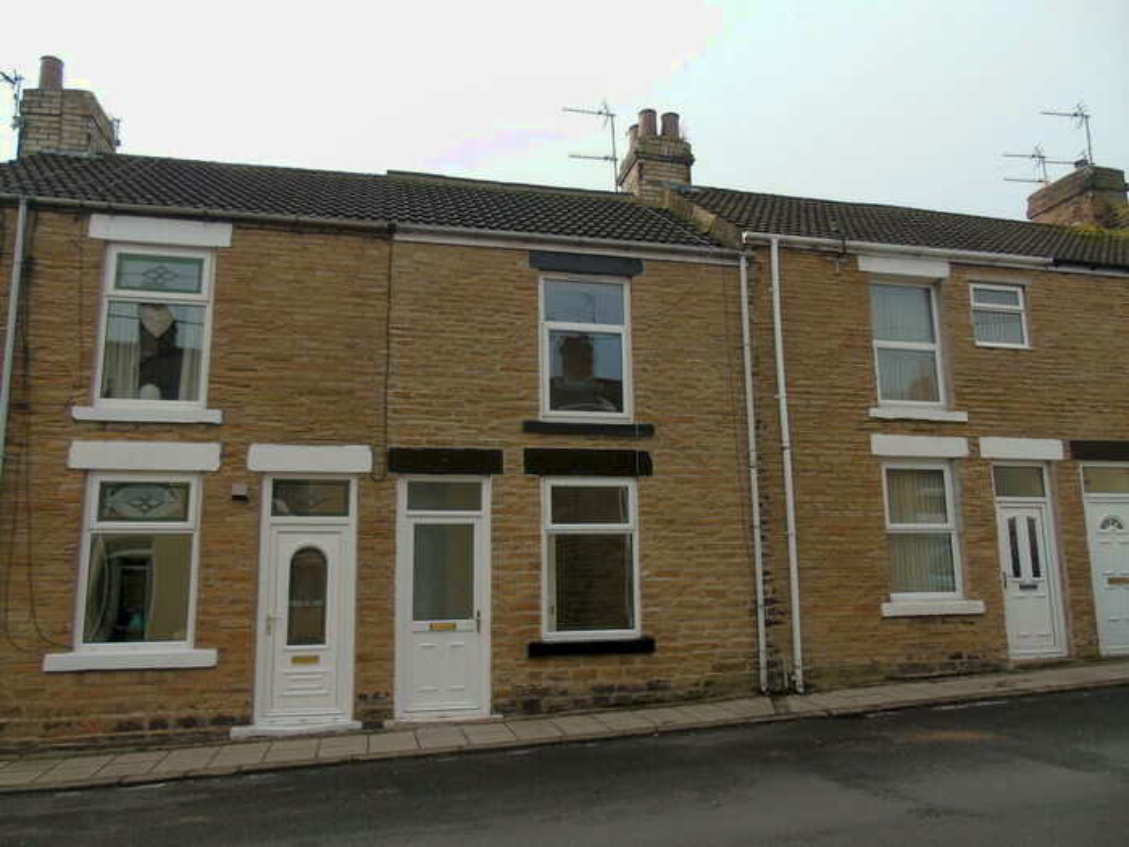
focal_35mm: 25
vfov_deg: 54.9
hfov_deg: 69.4
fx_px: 815
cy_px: 424
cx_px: 564
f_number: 3.4
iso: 80
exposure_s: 1/250
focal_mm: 4.4
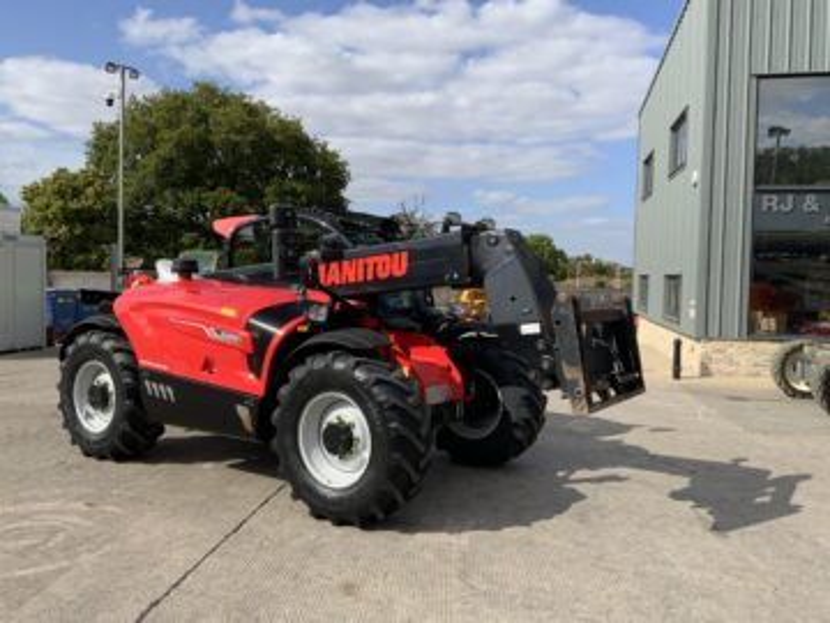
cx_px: 415
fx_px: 695
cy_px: 312
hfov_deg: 61.7
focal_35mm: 29
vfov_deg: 48.2
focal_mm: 3
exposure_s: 1/2058
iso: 20
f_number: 1.8
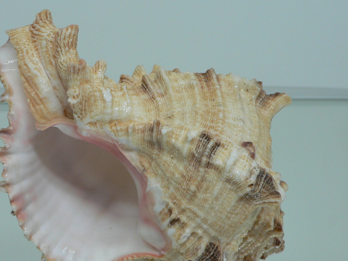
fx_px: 503
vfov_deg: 29.0
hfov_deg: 38.1
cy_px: 159
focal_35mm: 50
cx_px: 155
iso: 100
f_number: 2.8
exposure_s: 1/60
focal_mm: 4.6
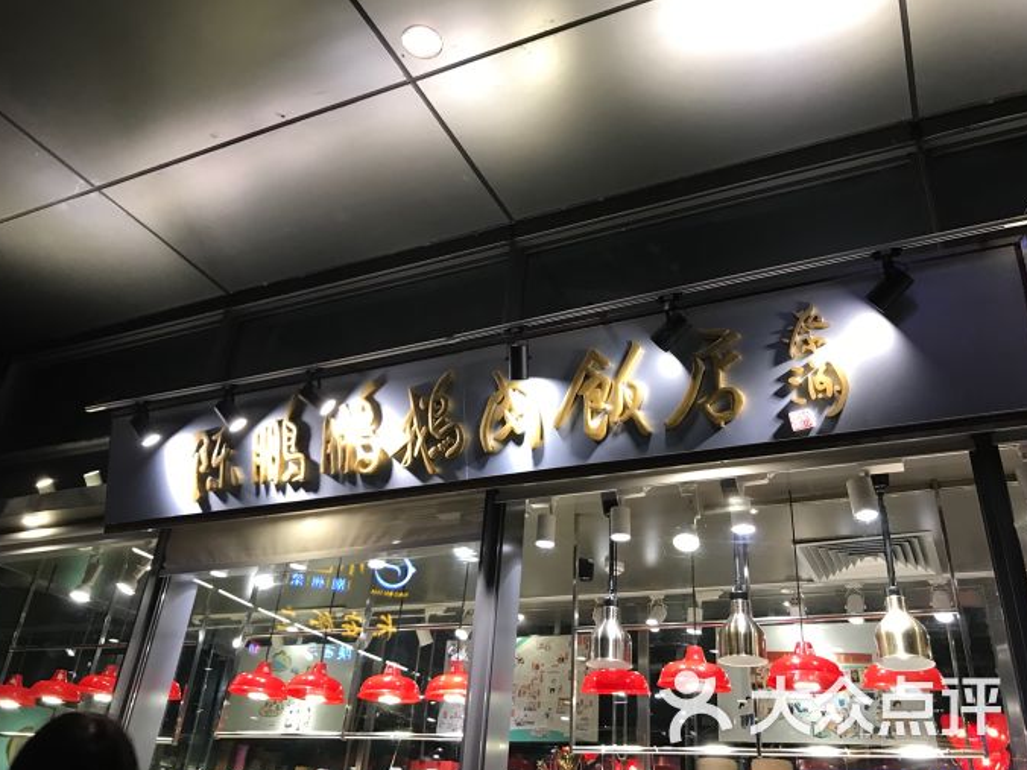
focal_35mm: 29
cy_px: 387
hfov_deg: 61.7
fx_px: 860
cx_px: 509
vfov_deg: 48.2
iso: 40
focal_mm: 3.99
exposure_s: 1/17
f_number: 1.8
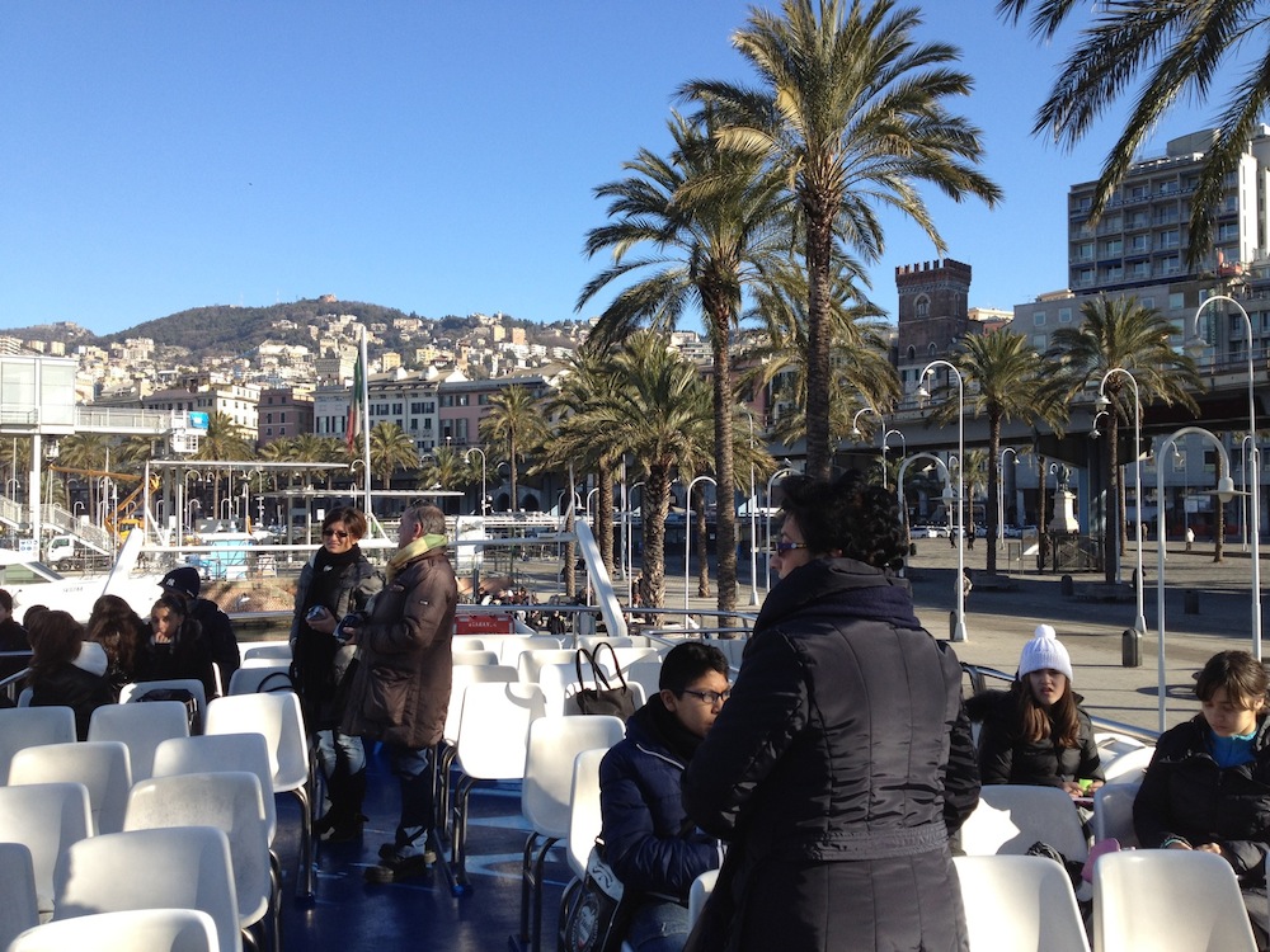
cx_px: 635
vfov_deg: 40.7
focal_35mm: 35
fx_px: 1284
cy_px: 476
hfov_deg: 52.6
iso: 64
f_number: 2.4
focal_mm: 4.28
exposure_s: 1/863
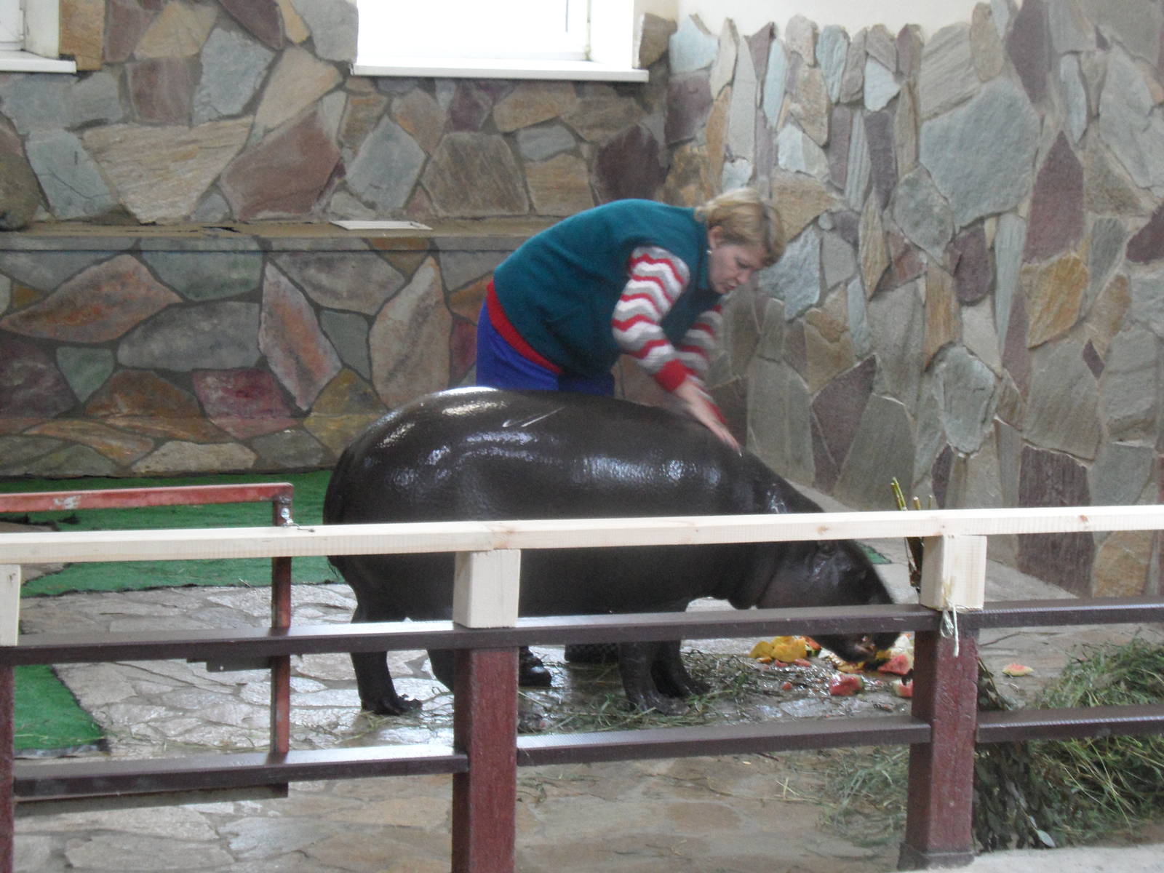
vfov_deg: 8.2
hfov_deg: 11.0
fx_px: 6053
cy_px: 436
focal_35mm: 180
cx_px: 582
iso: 400
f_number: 4.4
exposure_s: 1/15
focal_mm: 29.7
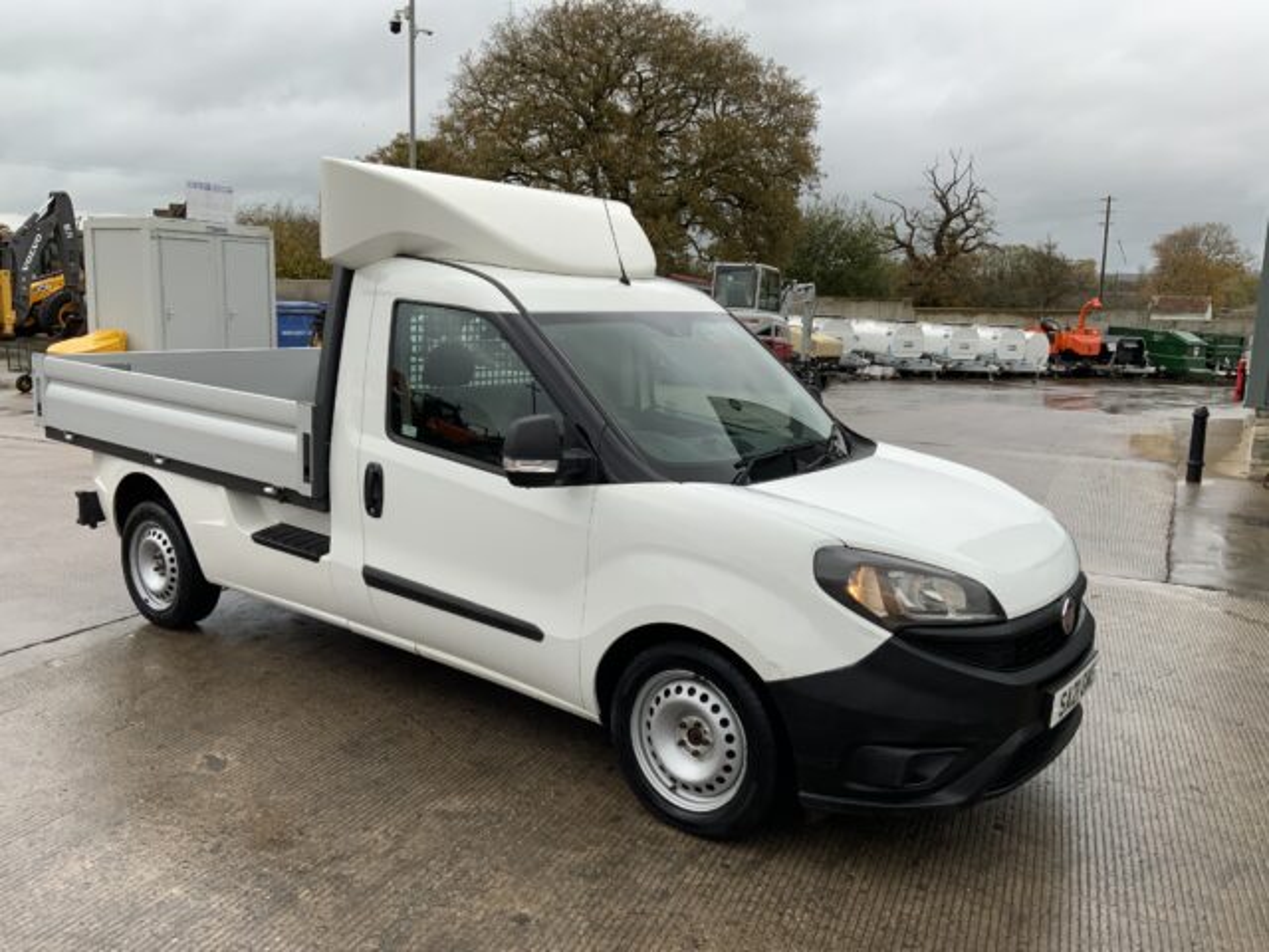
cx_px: 634
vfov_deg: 48.2
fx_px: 1063
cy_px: 476
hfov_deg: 61.7
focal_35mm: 29
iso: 16
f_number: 1.8
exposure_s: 1/378
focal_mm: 3
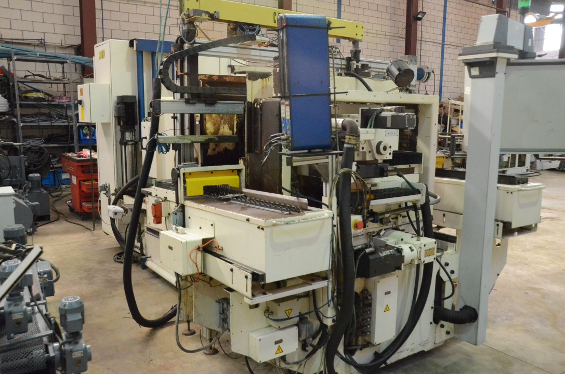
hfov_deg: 62.0
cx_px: 282
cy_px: 187
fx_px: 470
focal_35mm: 30
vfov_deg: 43.4
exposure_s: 1/100
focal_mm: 20
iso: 6400
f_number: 5
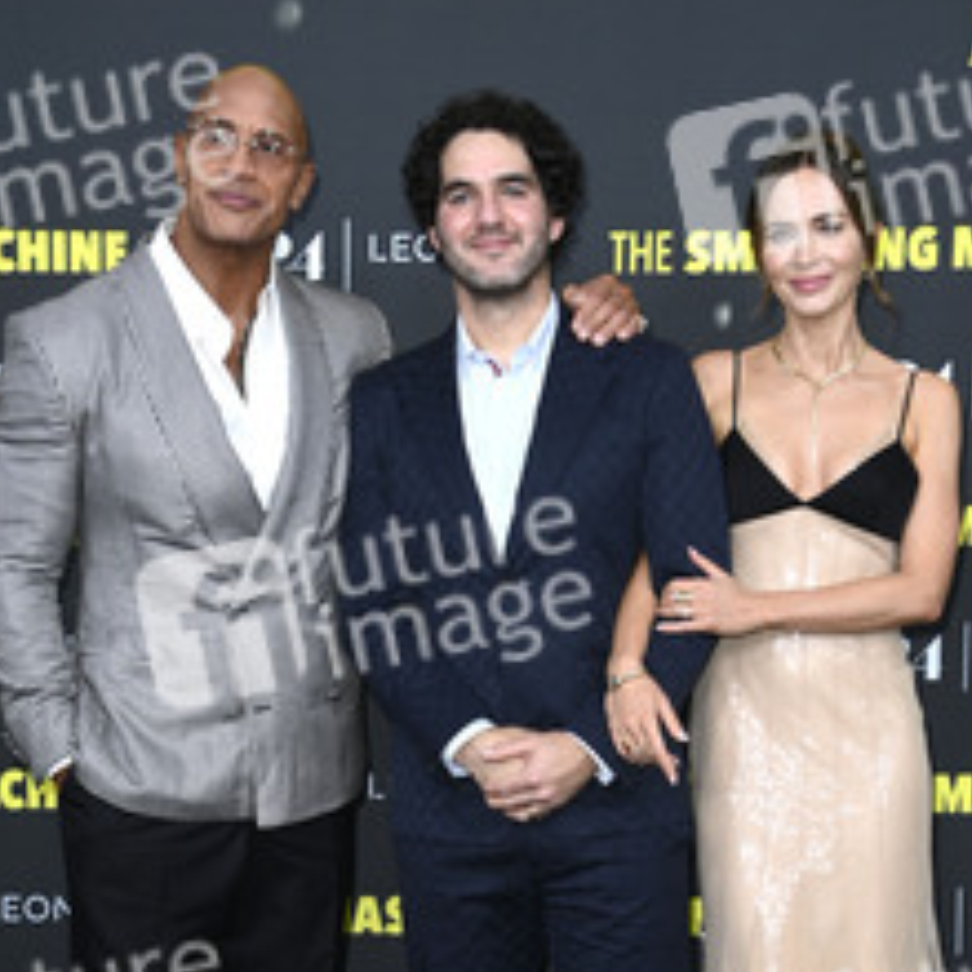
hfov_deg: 18.1
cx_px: 493
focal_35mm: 96
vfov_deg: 17.9
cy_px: 826
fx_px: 3050
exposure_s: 1/250
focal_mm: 62
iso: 1000
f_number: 5.6
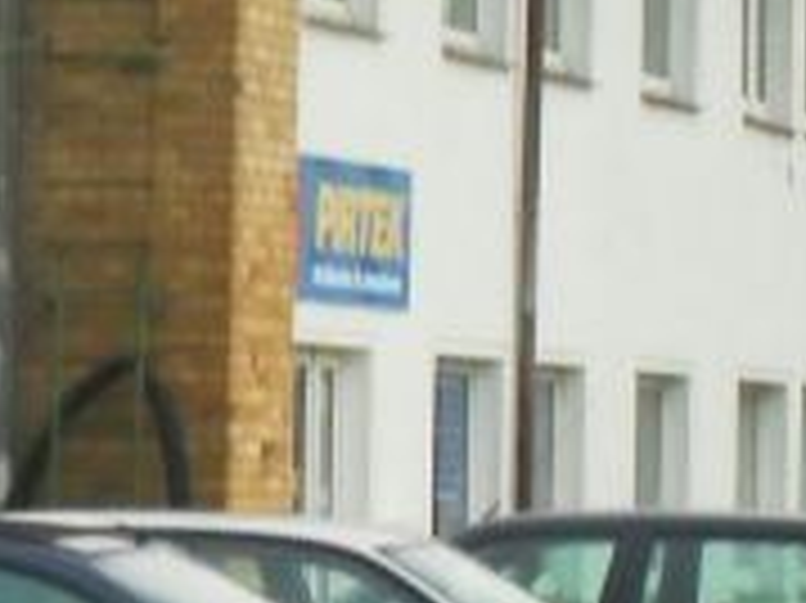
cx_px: -81
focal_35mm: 376
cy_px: 1004
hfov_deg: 5.3
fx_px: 8749
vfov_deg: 3.9
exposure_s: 1/60
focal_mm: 18.9
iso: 320
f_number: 5.8
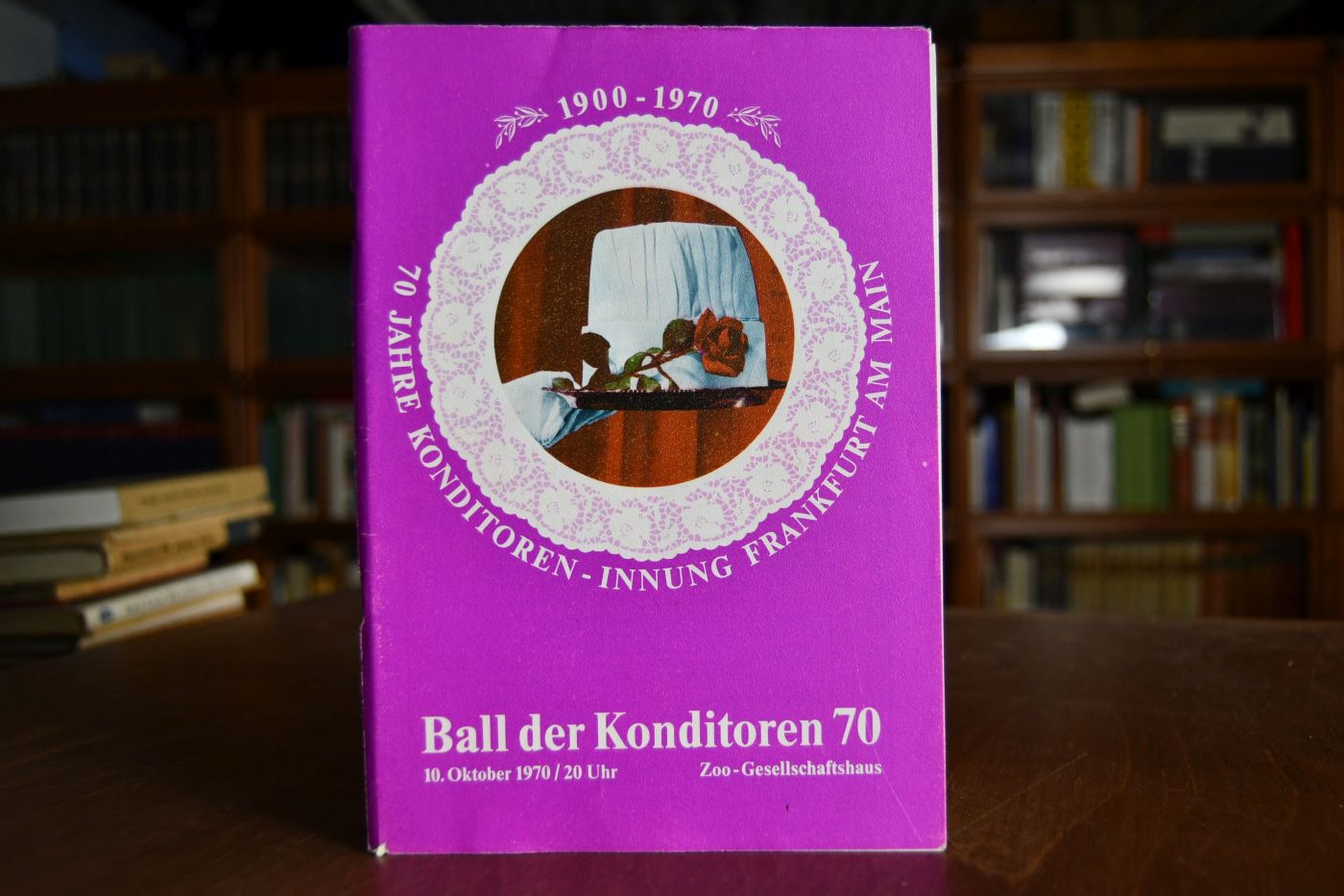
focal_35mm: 33
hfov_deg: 57.2
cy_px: 448
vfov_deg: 40.0
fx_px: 1232
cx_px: 672
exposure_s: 1/125
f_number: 3.5
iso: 1250
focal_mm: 22
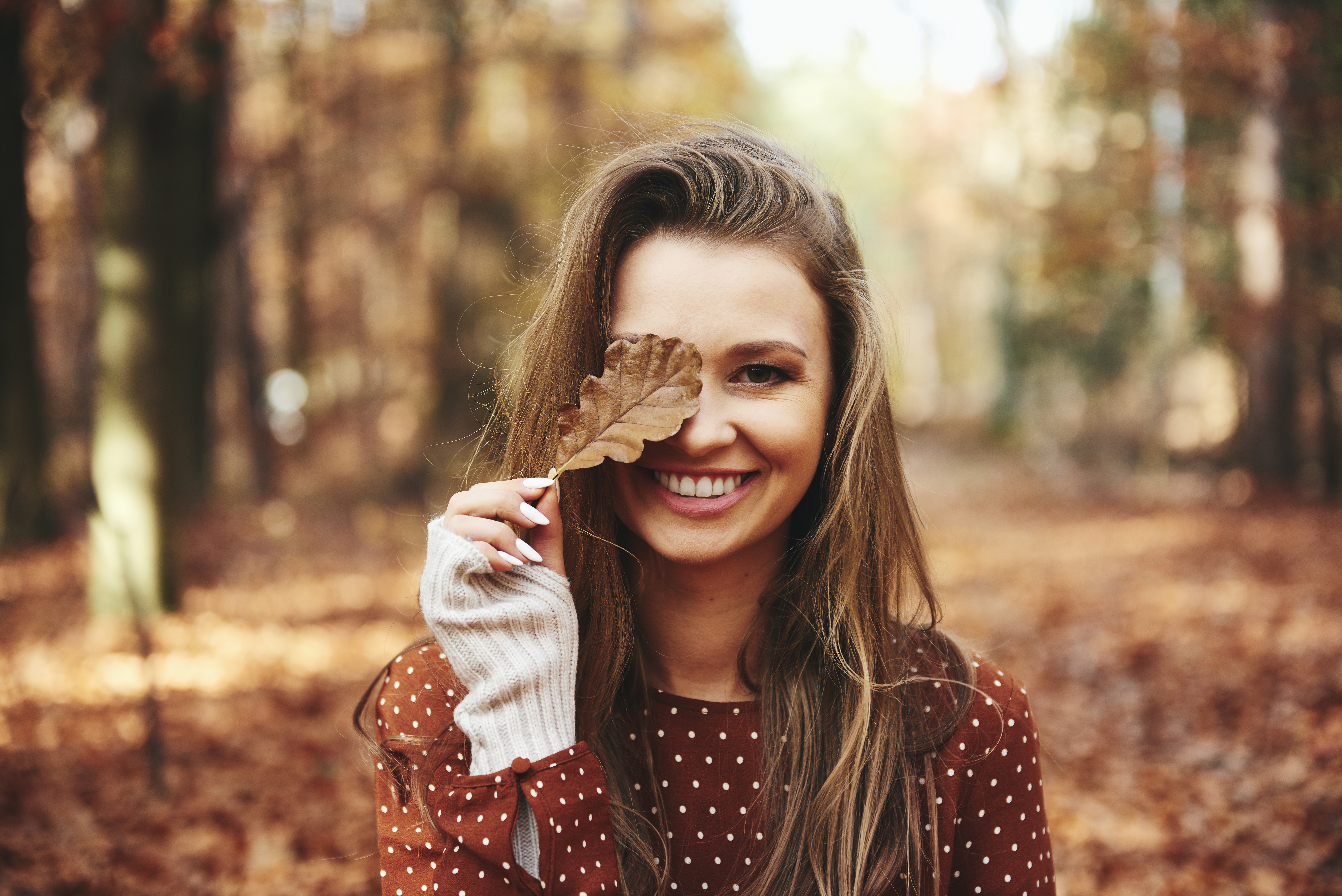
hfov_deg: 28.8
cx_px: 671
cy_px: 448
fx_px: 2610
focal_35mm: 70
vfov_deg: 19.5
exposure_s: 1/125
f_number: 2.8
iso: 125
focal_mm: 70
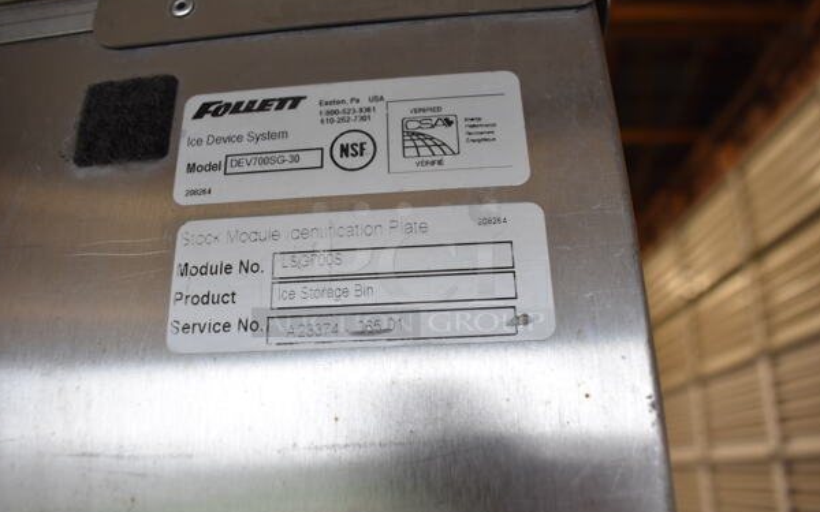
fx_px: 626
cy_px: 265
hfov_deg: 66.5
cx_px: 405
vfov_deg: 44.5
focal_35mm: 28
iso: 640
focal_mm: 18
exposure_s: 1/60
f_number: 5.6
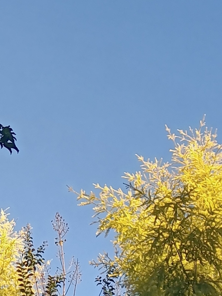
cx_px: -18
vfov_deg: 17.1
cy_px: 107
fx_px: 984
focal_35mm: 115
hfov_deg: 12.7
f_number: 1.8
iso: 100
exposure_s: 1/363
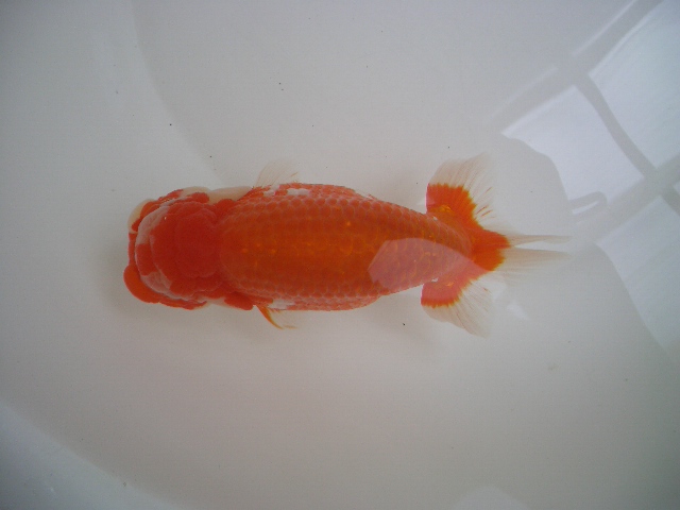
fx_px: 688
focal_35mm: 35
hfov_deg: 52.6
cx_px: 340
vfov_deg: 40.7
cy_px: 255
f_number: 2.6
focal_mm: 5.8
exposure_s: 1/640
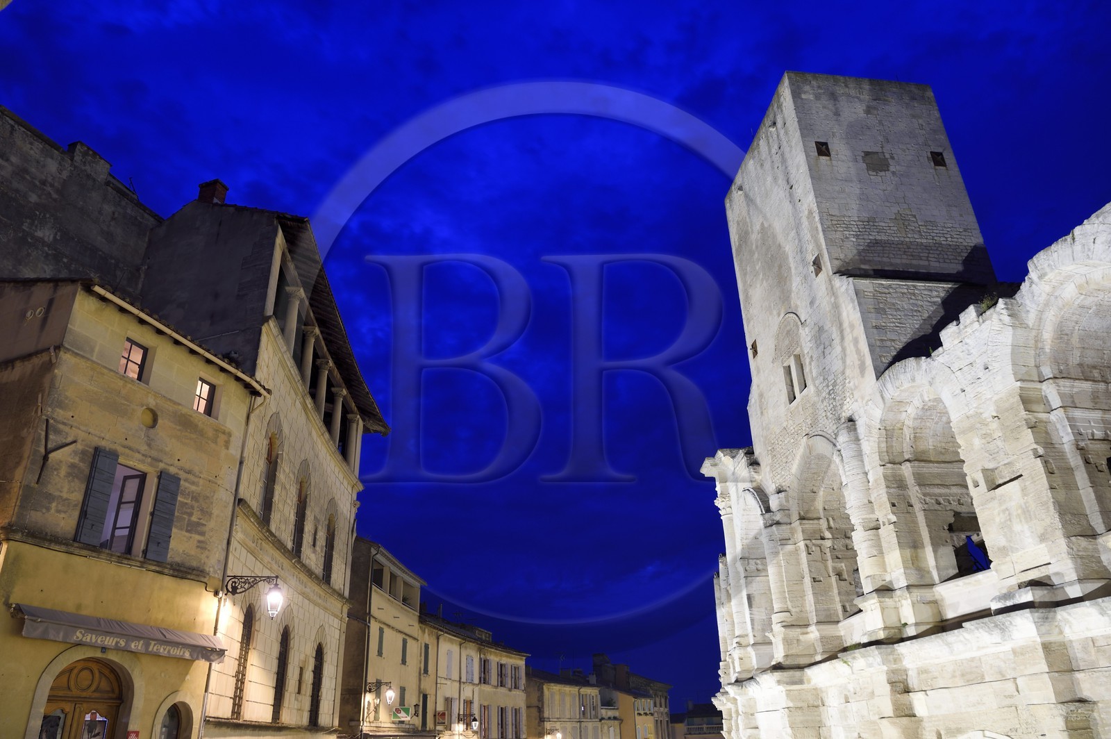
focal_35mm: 24
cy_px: 370
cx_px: 556
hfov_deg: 73.8
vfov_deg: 53.1
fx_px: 740
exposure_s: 3
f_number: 7.1
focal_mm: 24
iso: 200
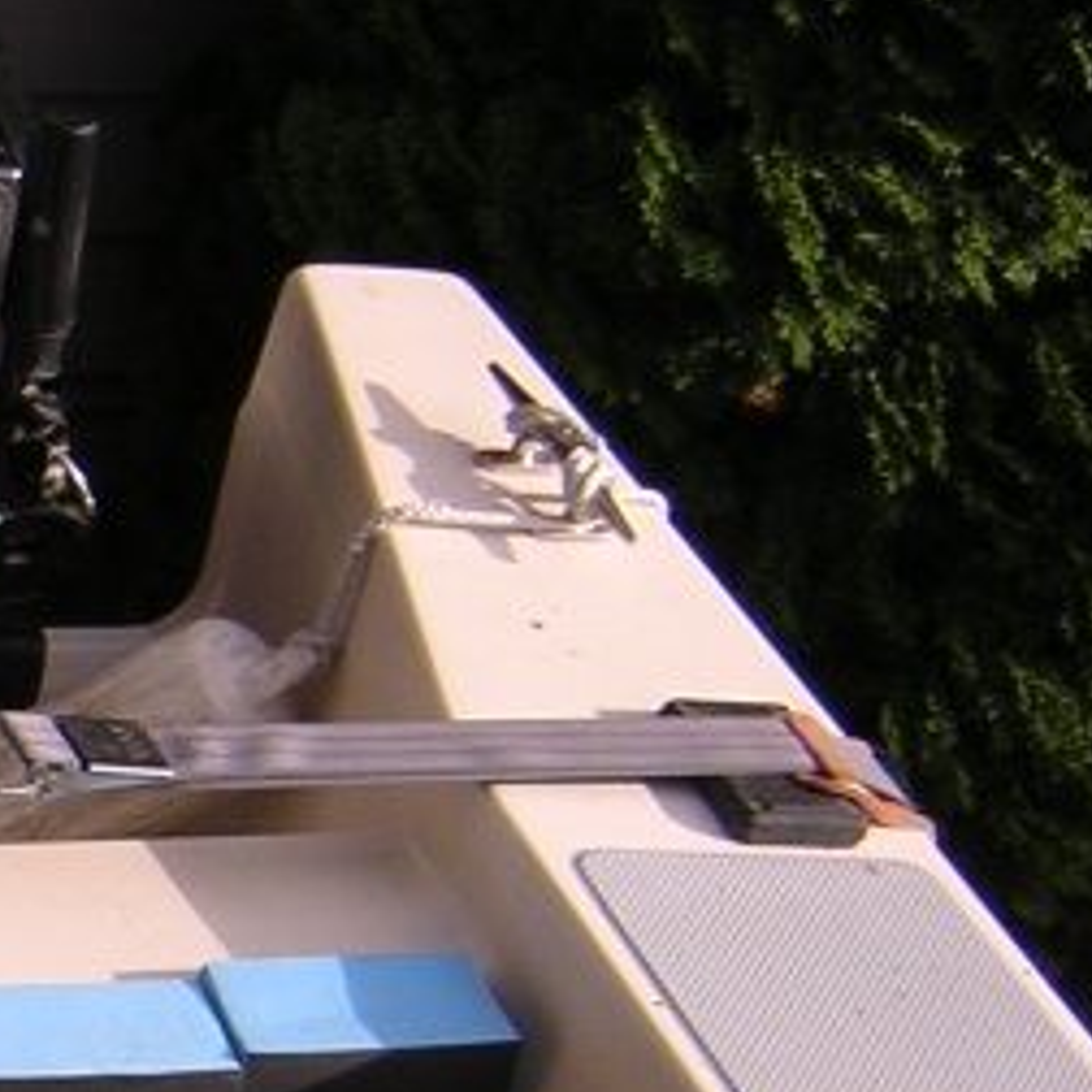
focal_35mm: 101
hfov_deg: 15.7
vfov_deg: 17.0
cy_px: 927
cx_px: -602
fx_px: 3605
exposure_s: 1/210
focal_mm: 4.7
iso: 100
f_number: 5.2
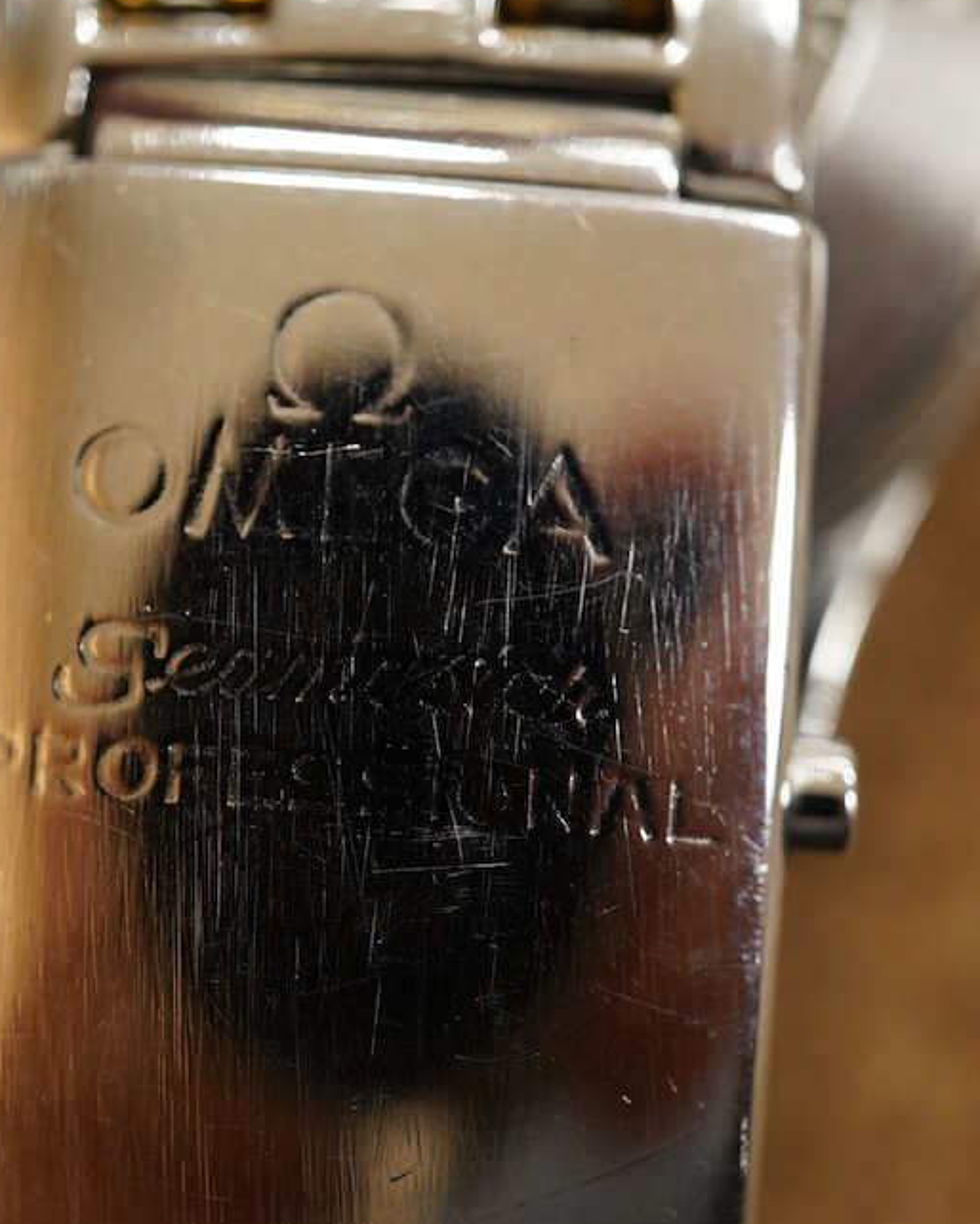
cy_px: 564
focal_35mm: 74
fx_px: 2682
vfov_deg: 25.7
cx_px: 346
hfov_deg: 20.7
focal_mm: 30
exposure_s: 1/200
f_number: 5.6
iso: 2500
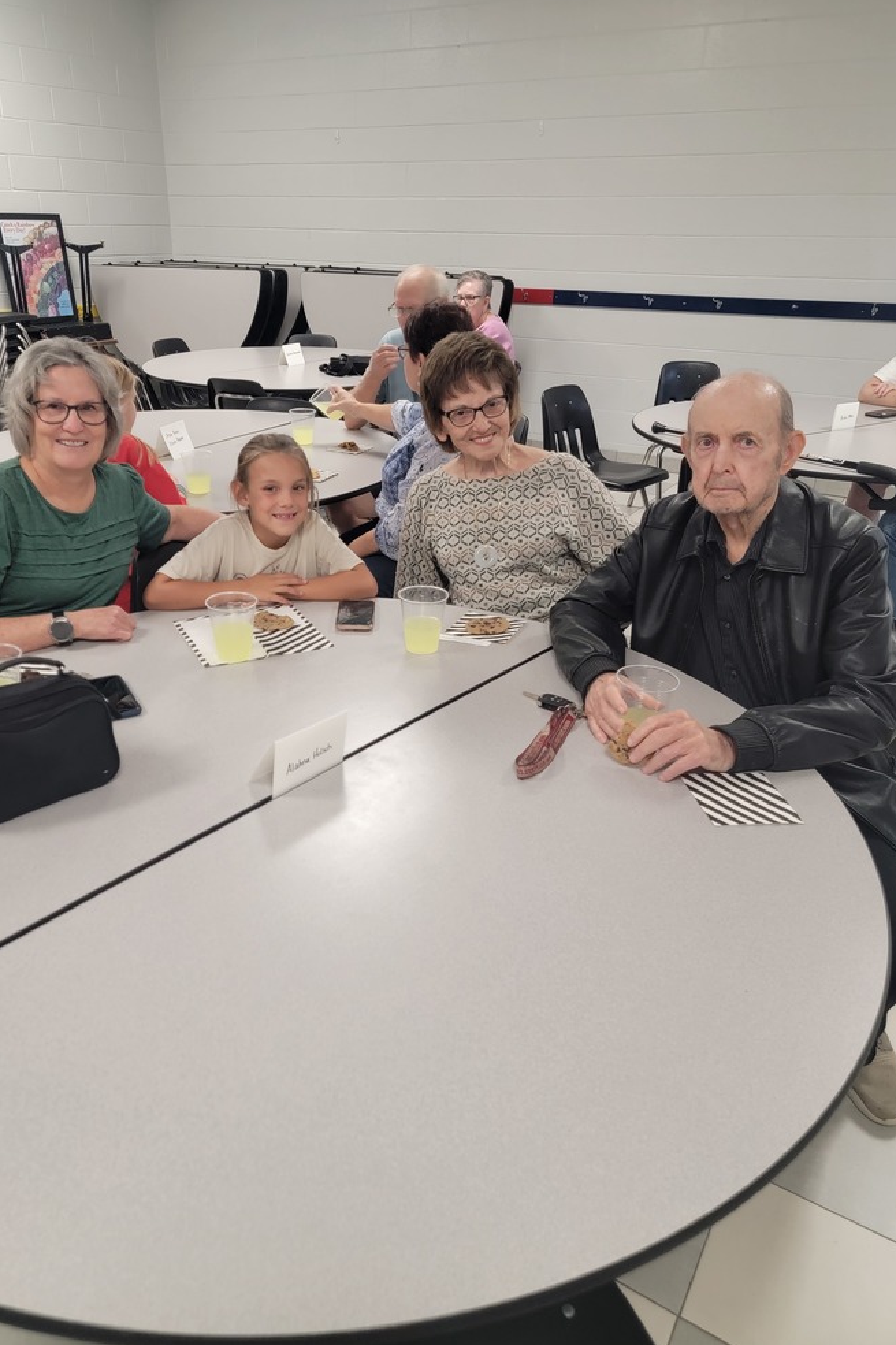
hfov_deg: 49.4
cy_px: 650
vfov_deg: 69.4
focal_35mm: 26
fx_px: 971
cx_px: 391
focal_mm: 6.7
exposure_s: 1/120
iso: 320
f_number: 1.8
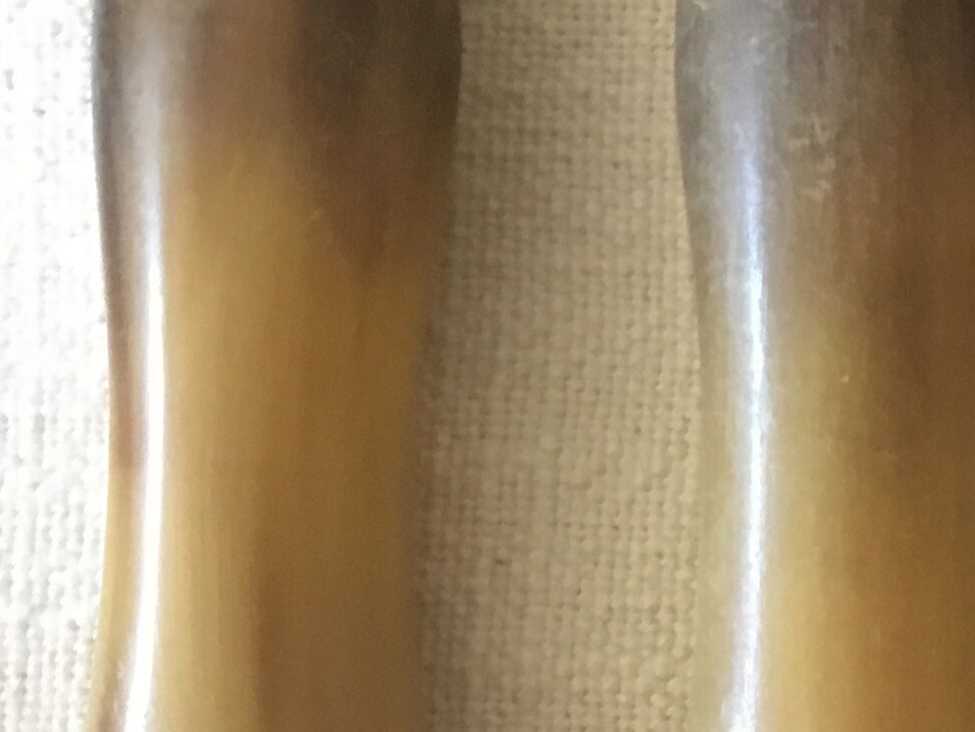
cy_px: 586
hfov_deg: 16.6
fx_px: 2930
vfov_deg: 14.2
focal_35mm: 104
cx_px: 1603
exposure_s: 1/33
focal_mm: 3.3
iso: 125
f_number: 2.4
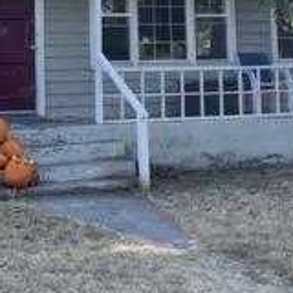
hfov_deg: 18.7
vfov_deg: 18.2
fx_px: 881
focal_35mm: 92
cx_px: 53
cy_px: -22
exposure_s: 1/969
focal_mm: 5.1
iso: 32
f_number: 1.6
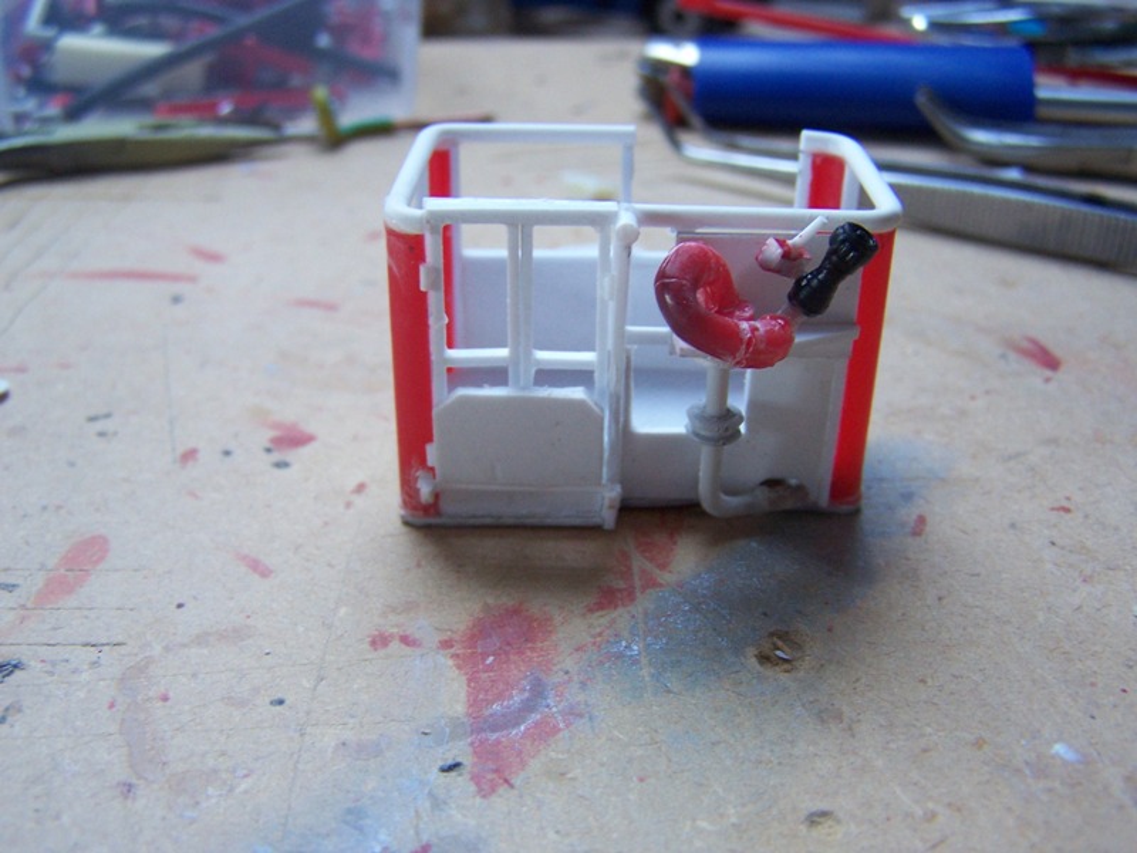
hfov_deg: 49.0
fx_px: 1248
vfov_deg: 37.7
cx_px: 568
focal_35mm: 38
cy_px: 426
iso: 140
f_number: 2.8
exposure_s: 1/20
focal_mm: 6.3
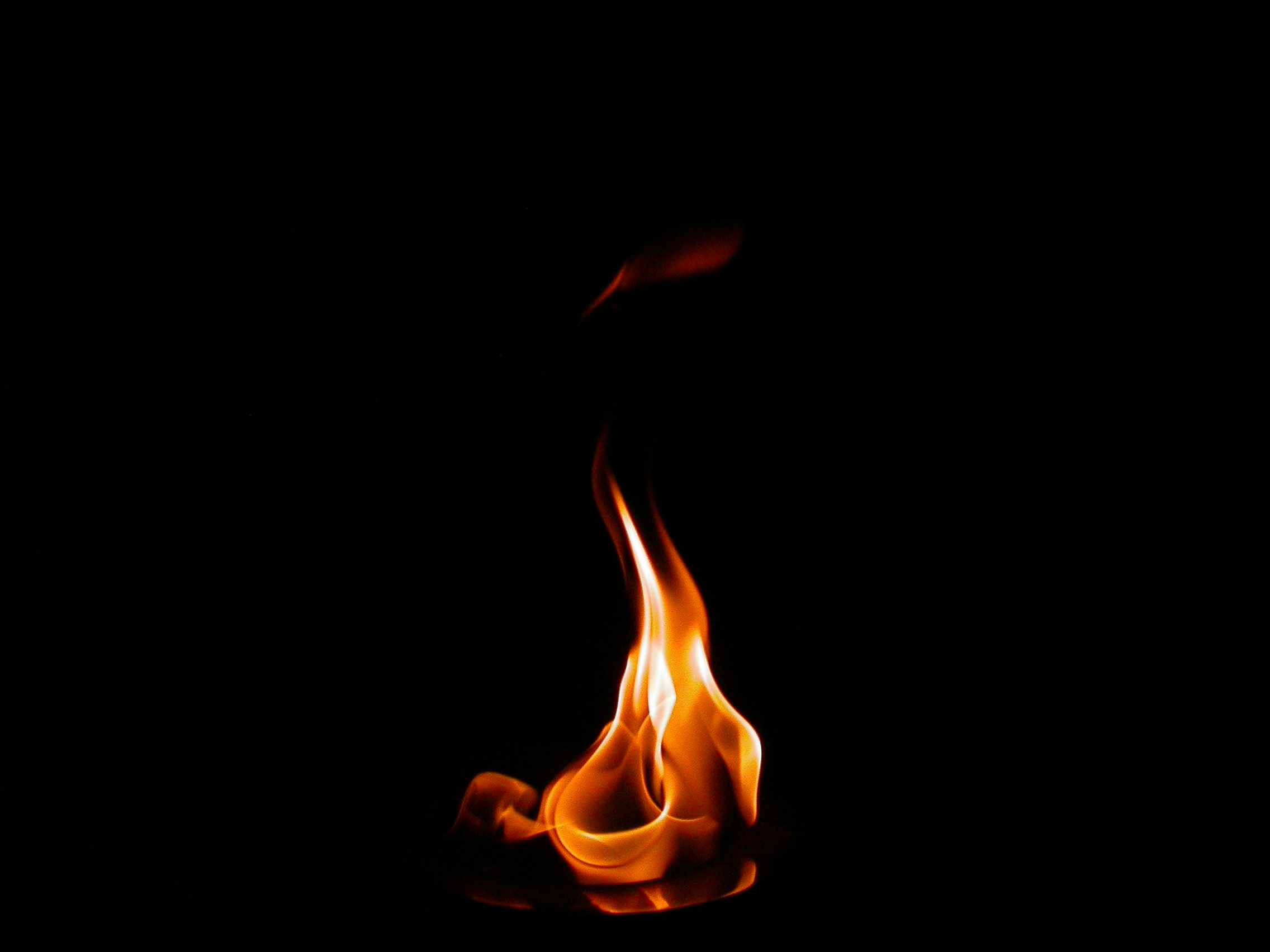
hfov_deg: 21.1
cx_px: 635
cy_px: 476
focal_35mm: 93
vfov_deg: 15.9
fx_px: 3412
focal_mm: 19.3
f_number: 3.8
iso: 400
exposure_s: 1/1000
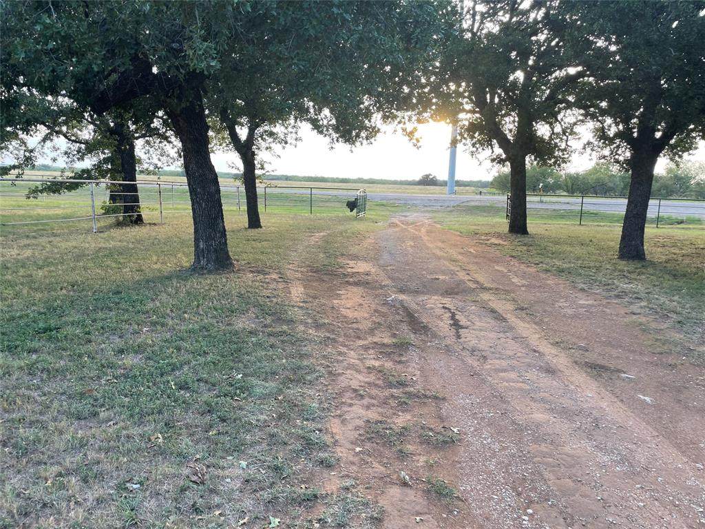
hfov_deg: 67.3
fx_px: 530
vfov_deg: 53.1
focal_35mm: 26
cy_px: 264
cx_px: 352
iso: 32
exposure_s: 1/121
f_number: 1.6
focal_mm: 4.2
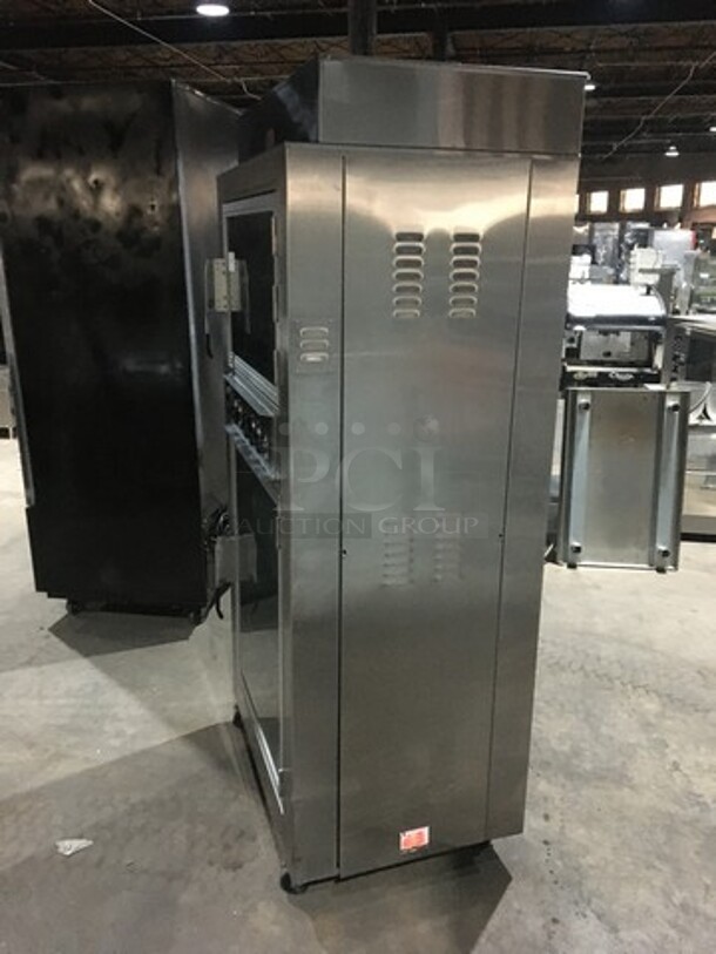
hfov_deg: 48.2
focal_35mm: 29
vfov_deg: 61.7
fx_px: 800
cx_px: 358
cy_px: 477
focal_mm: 4.15
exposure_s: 1/15
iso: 320
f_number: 2.2
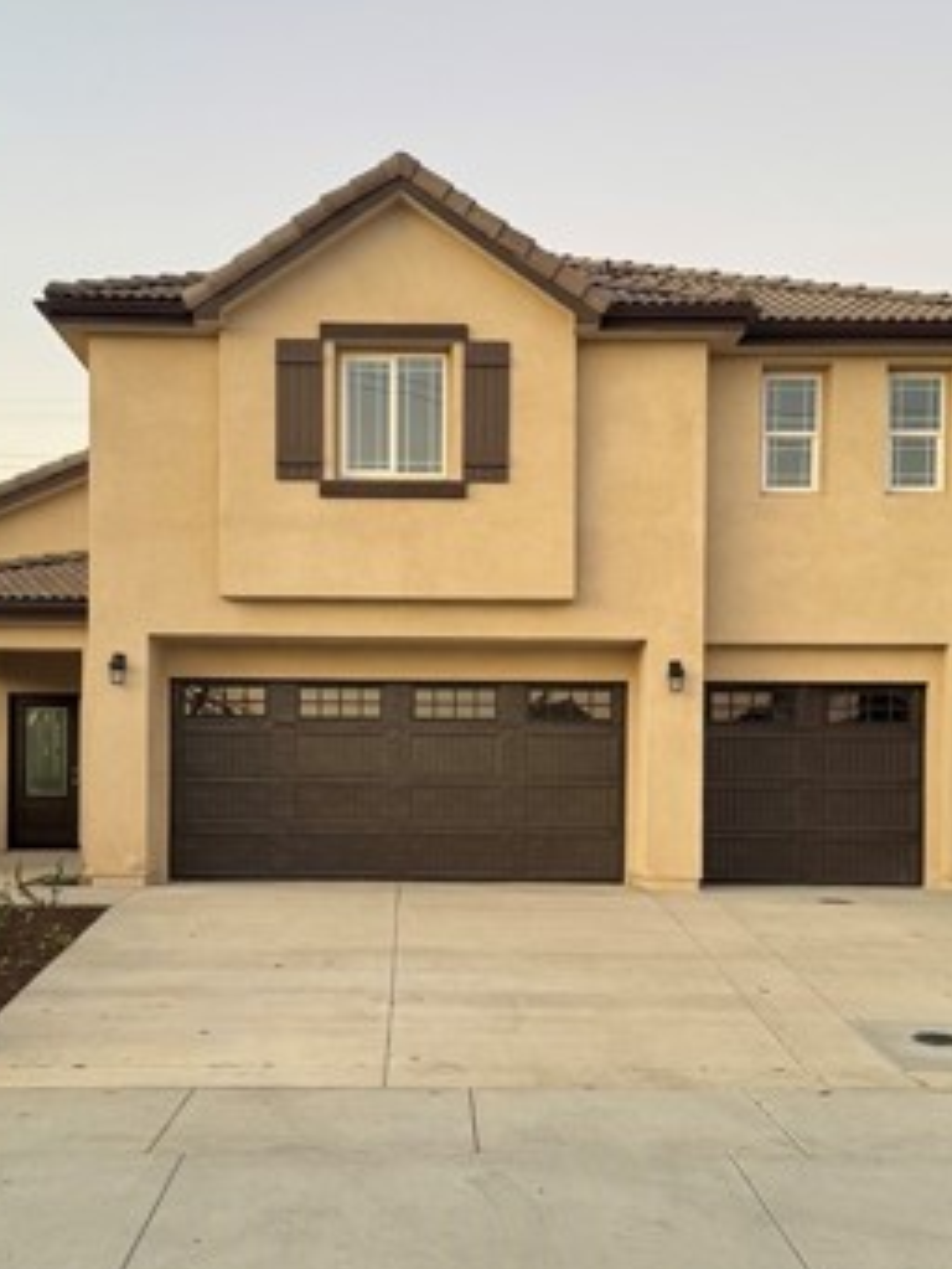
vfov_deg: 41.8
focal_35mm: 45
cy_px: 789
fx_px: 1649
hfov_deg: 32.2
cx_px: 424
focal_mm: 6.76
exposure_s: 1/91
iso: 200
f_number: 1.78
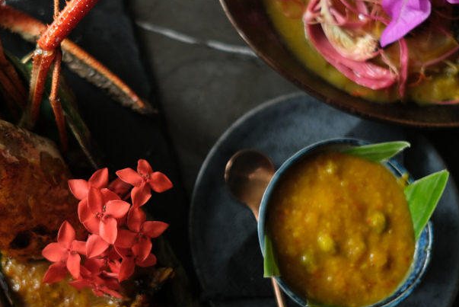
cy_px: 118
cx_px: 149
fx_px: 740
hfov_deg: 34.1
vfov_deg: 23.4
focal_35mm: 58
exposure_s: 1/125
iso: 400
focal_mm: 23
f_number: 2
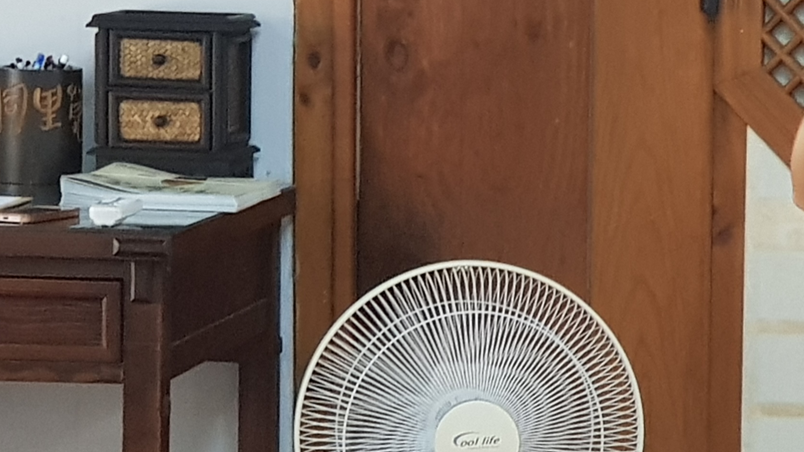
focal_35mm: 136
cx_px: 958
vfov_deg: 8.9
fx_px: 2899
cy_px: 311
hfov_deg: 15.2
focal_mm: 6
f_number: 2.4
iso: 200
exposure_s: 1/15
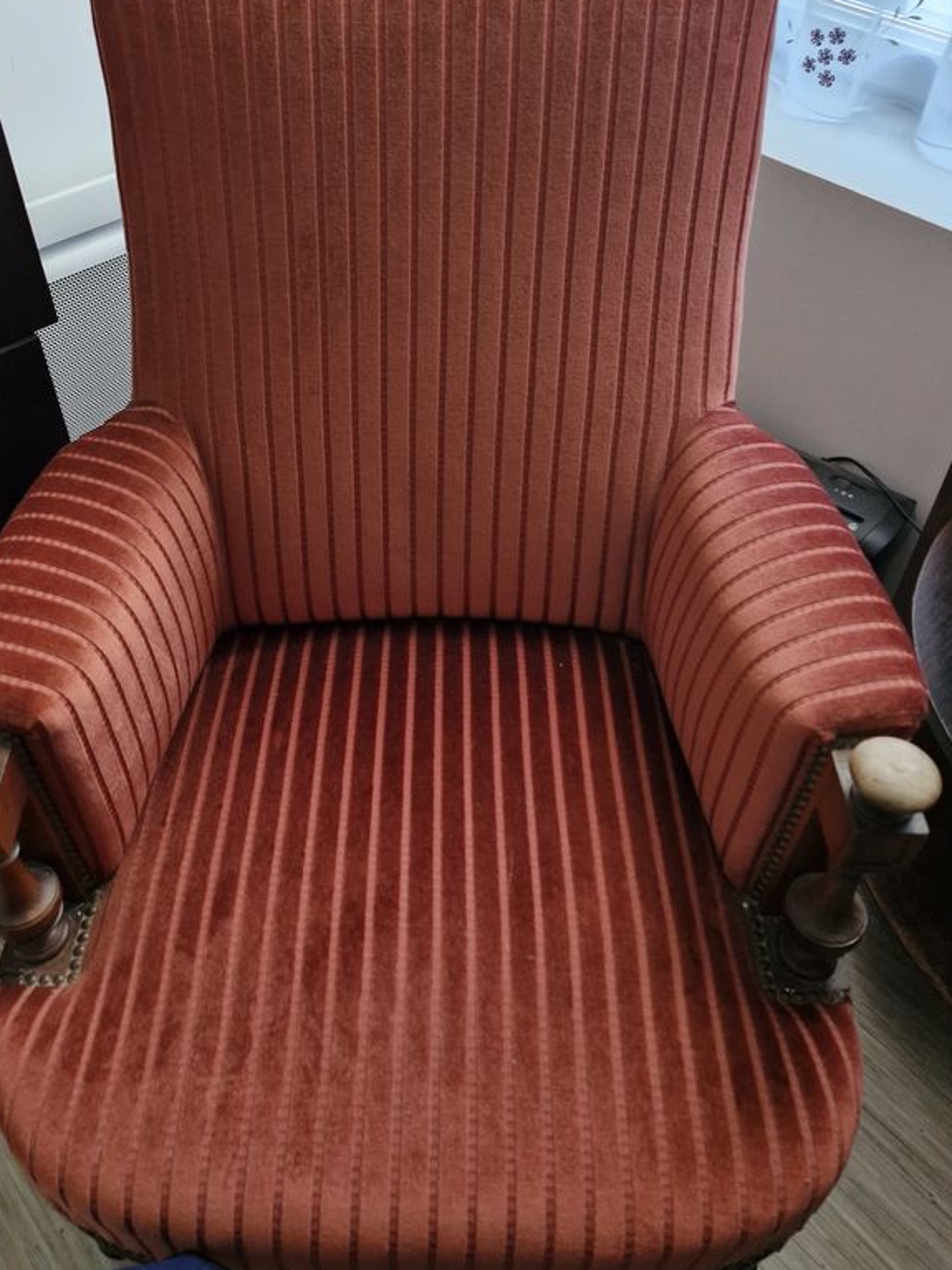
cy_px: 517
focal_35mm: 30
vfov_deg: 59.5
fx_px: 1100
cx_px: 426
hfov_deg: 46.7
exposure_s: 1/25
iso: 800
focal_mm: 5.54
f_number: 1.8
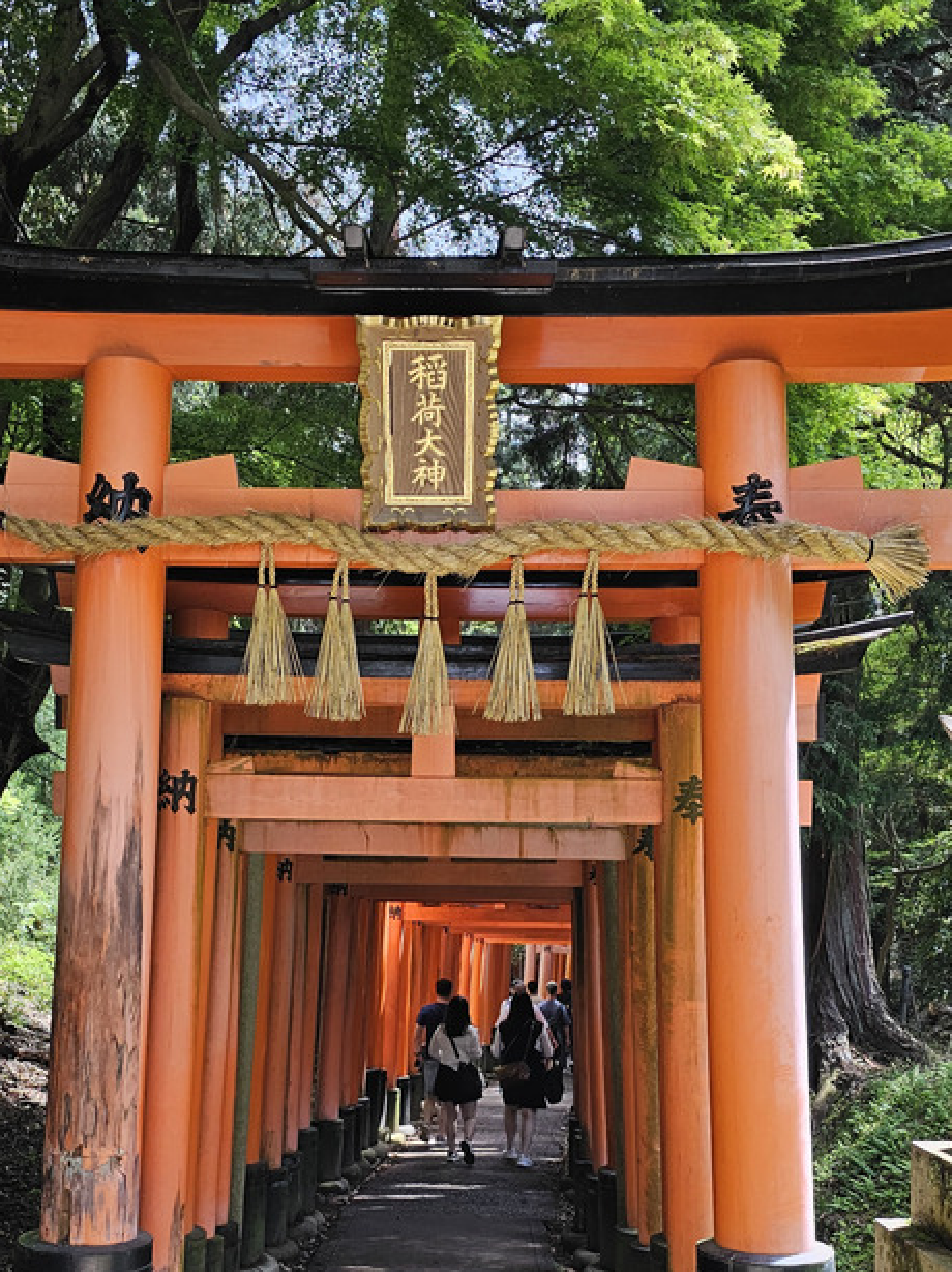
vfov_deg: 45.5
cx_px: 391
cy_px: 927
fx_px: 1468
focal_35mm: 40
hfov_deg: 35.8
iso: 25
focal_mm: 6.3
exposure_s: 1/207
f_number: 1.7
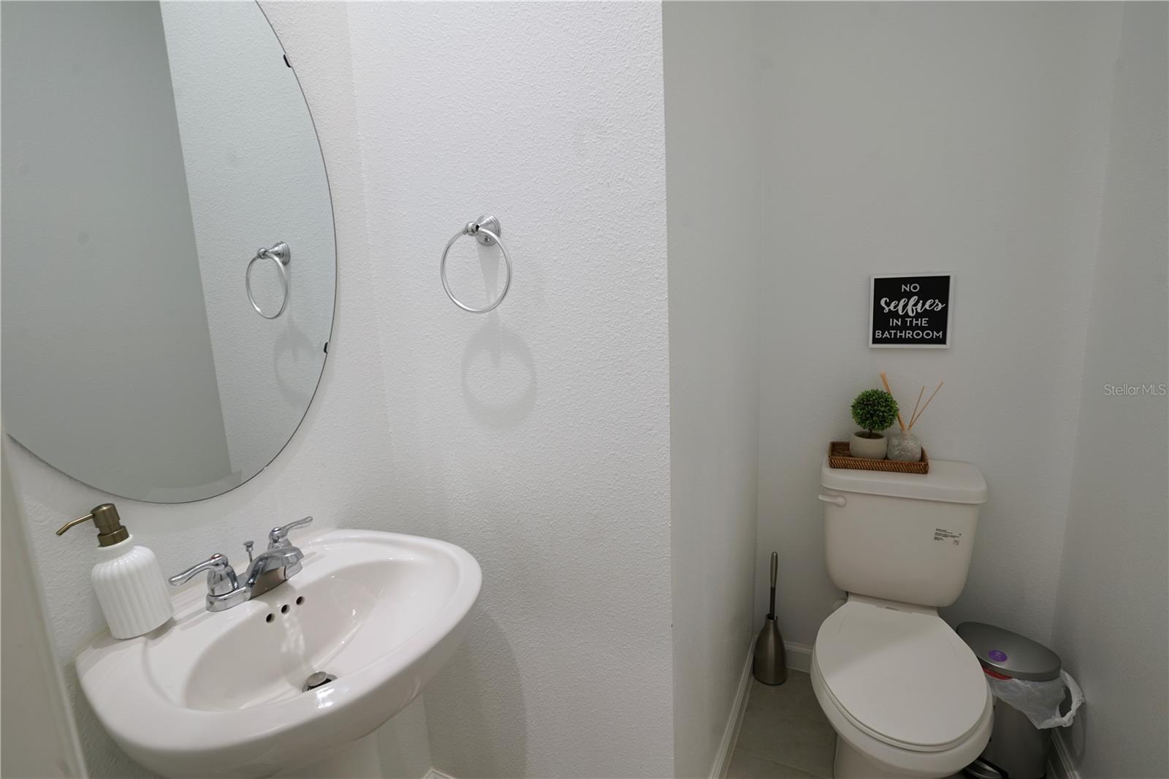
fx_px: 552
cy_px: 390
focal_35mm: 17
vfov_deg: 70.4
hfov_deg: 93.3
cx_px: 584
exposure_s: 1/5
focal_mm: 17
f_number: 8
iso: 125
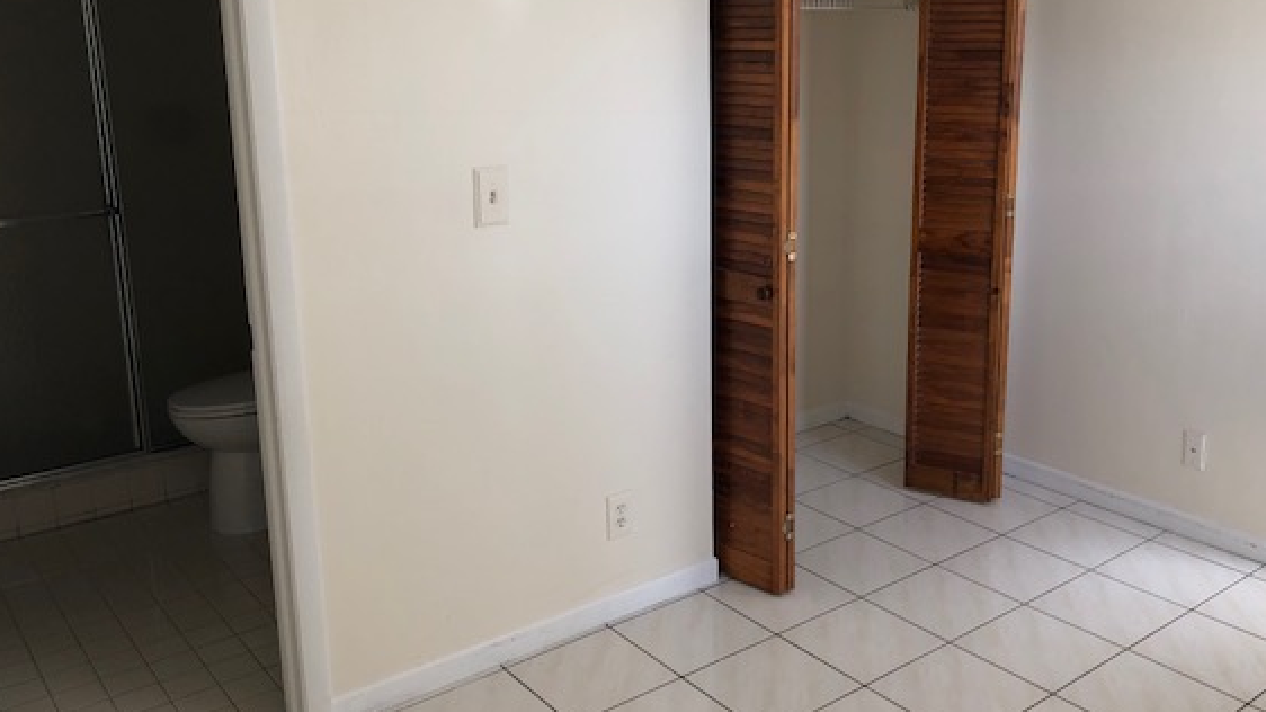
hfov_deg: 55.1
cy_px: 291
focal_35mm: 36
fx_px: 1208
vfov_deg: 32.7
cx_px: 710
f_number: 1.8
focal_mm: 3.99
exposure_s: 1/122
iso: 32
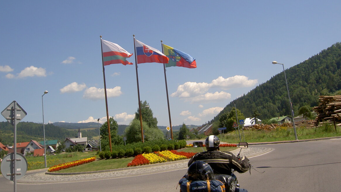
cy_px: 73
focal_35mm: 38
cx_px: 166
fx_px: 344
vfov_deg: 31.1
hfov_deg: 52.8
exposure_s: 1/640
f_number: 4.7
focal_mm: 5.6
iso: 50
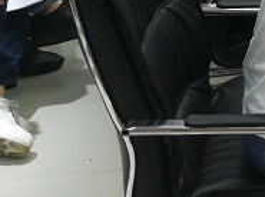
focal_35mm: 117
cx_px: 516
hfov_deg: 14.3
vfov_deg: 11.7
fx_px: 894
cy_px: -158
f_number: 2.2
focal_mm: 3.95
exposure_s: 1/50
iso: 126
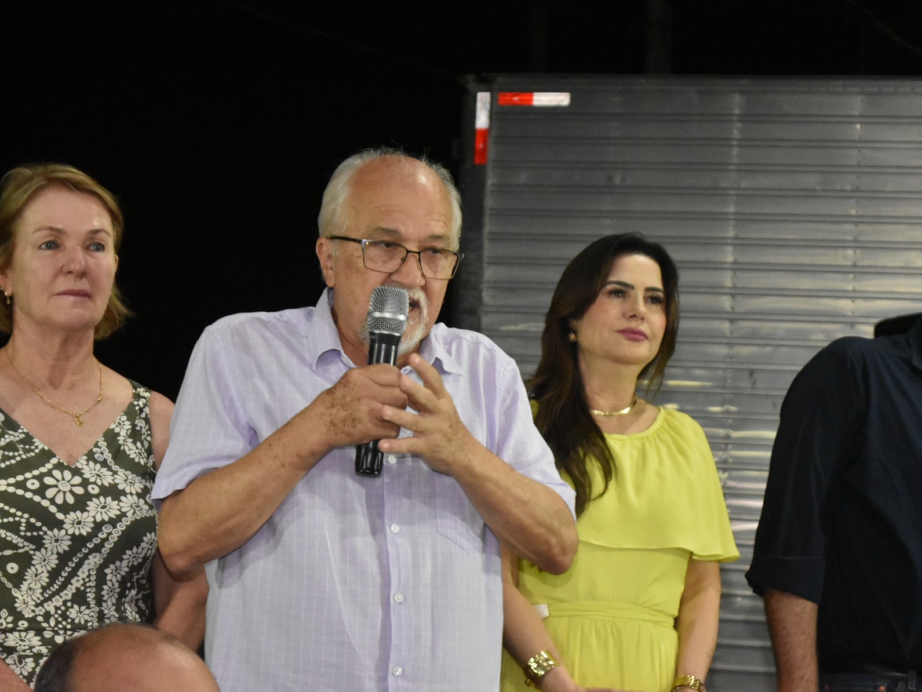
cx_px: 410
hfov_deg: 21.9
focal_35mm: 90
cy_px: 346
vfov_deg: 16.5
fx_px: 2386
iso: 6400
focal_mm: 55
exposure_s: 1/80
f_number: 5.6
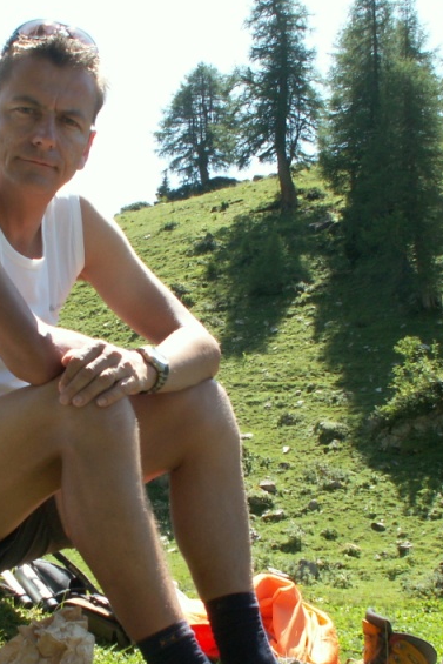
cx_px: 118
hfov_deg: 20.5
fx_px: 1217
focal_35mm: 66
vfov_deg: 30.4
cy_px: 420
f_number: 5
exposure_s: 1/100
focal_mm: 5.86
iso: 50
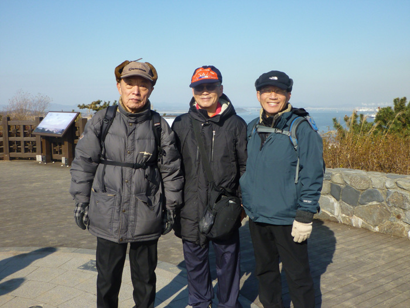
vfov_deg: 40.7
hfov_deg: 52.6
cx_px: 205
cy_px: 154
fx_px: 415
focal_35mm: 35
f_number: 4
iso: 80
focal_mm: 4.4
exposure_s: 1/500
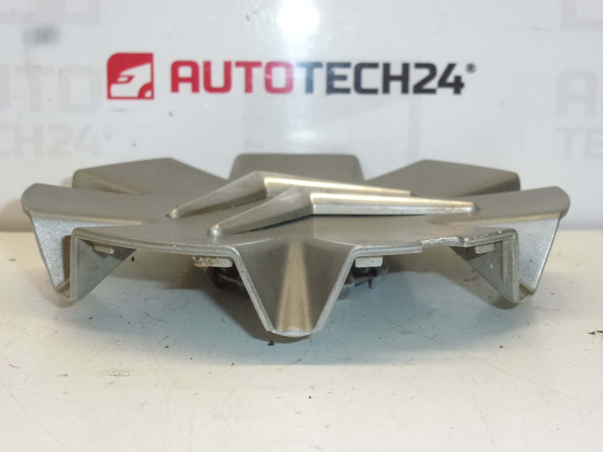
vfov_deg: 28.0
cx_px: 302
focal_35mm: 52
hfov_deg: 36.8
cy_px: 226
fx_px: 906
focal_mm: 9.4
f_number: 4.3
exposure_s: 1/160
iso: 400
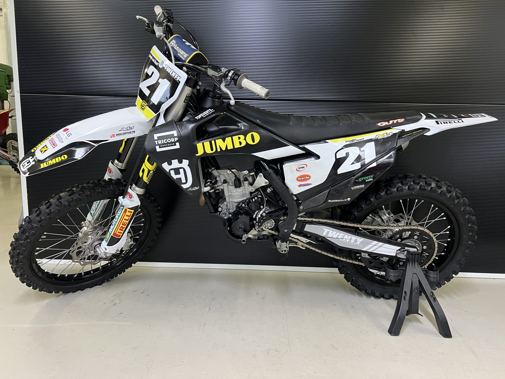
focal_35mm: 26
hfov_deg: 67.3
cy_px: 190
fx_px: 379
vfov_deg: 53.1
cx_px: 252
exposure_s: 1/50
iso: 200
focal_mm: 5.7
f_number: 1.5
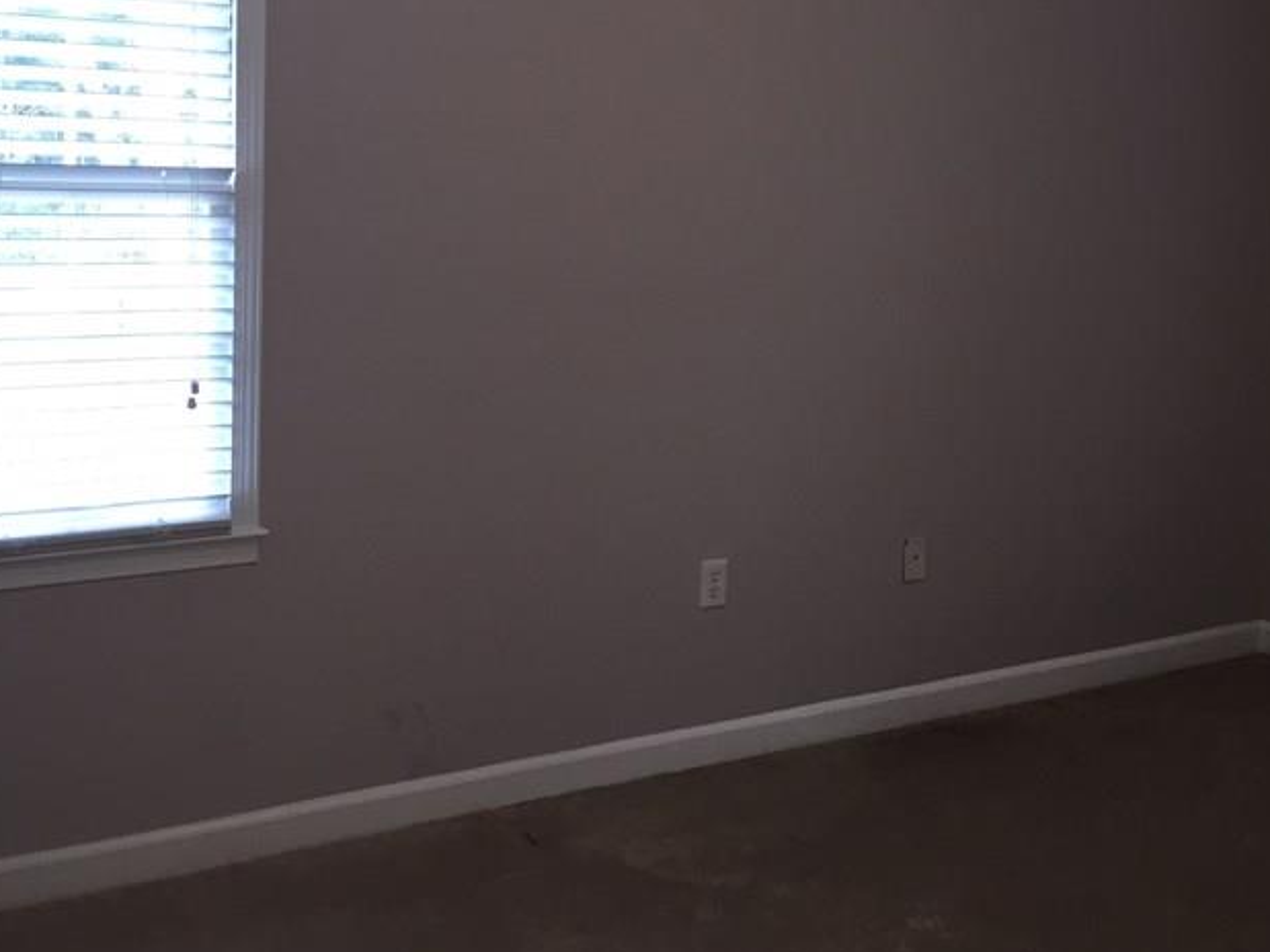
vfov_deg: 29.9
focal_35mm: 48
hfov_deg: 38.7
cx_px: 938
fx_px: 1761
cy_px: 259
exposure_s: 1/30
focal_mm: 4.15
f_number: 2.2
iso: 80
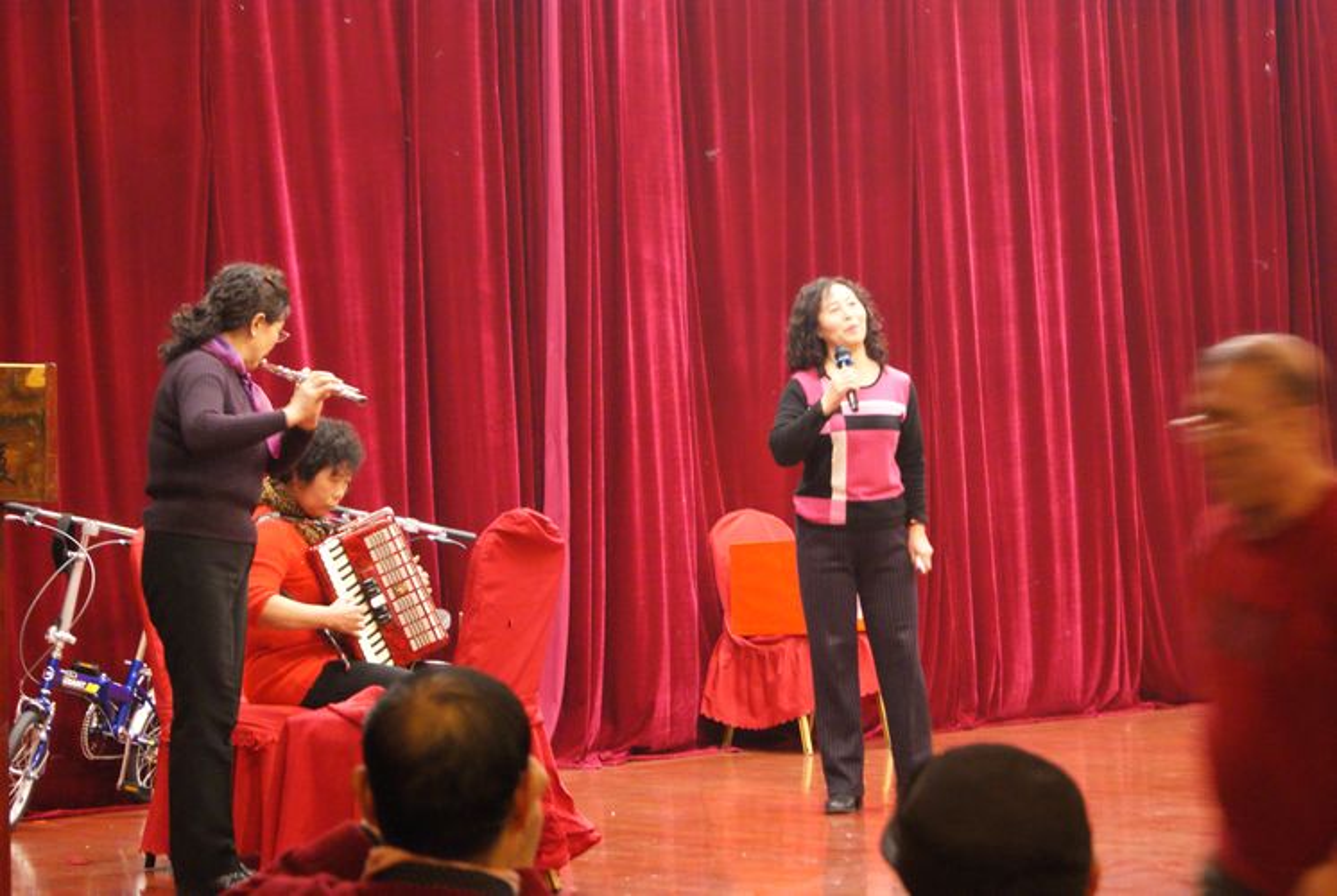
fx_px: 3069
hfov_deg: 24.6
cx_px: 668
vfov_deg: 16.6
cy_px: 448
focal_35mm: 82
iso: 1600
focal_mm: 55
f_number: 5.6
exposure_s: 1/20
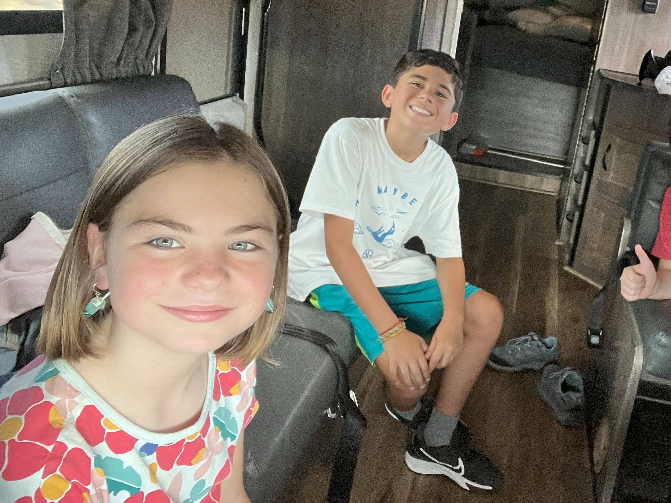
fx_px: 678
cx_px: 486
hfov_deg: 50.9
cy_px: 177
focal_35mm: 35
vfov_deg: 40.3
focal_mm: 2.71
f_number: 2.2
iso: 200
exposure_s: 1/60
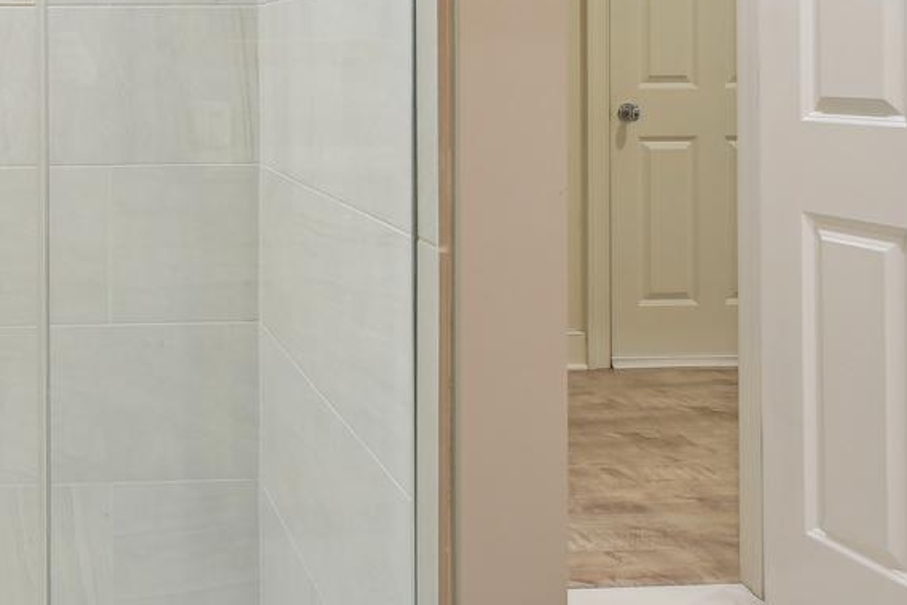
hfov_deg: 41.9
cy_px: 57
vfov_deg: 29.9
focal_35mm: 43
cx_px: 100
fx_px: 1084
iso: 400
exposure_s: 1/25
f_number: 8
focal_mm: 17
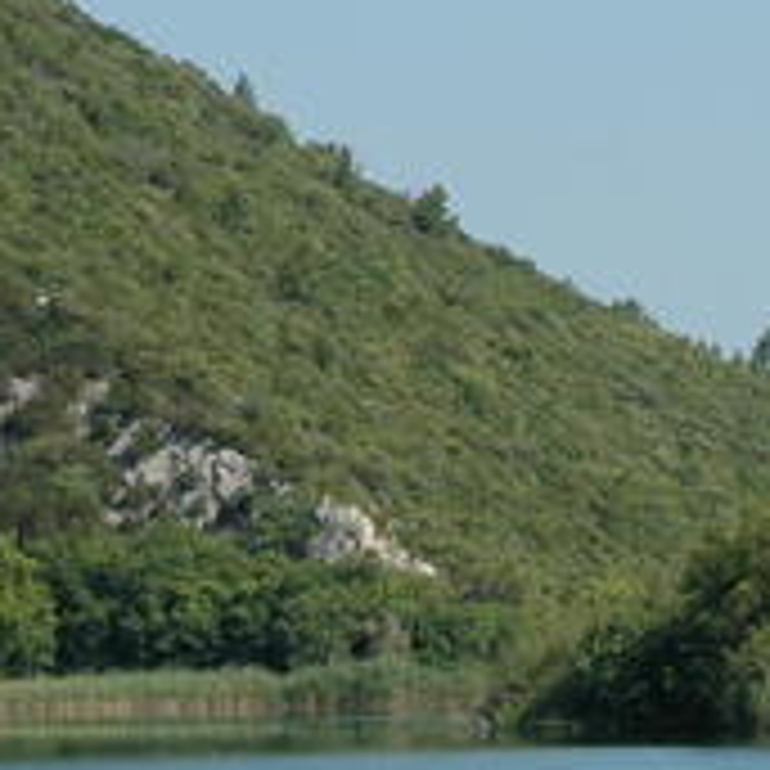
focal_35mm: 311
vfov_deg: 5.6
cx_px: 878
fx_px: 7824
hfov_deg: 5.6
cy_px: 939
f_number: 9
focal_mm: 55
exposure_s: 1/320
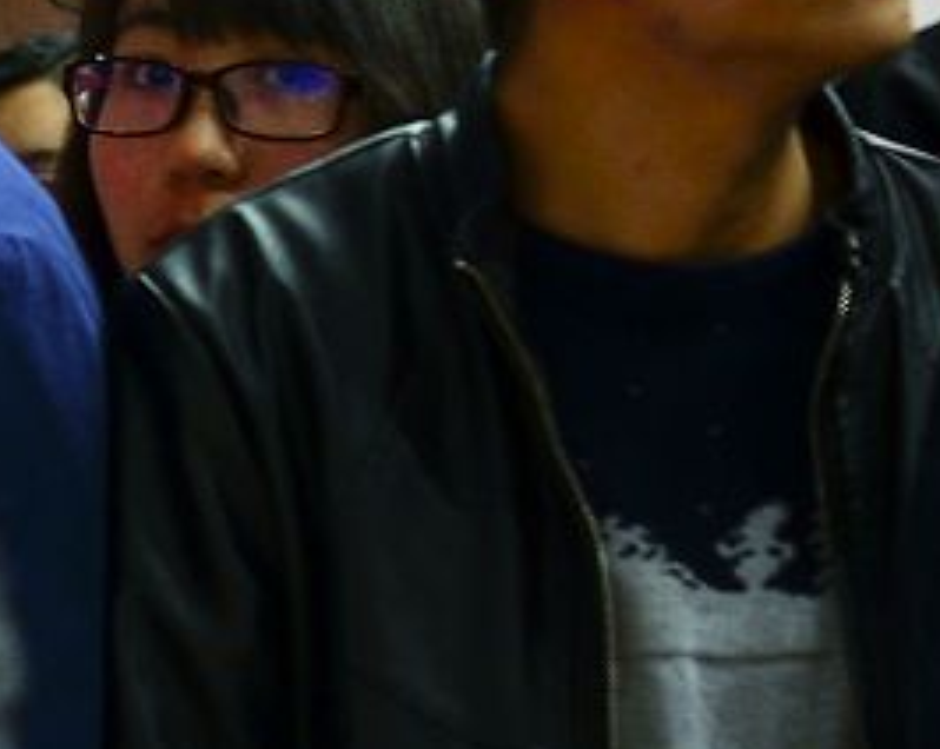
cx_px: -905
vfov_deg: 4.9
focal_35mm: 318
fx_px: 8834
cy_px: 288
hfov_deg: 5.9
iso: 800
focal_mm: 50
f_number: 2
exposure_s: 1/40
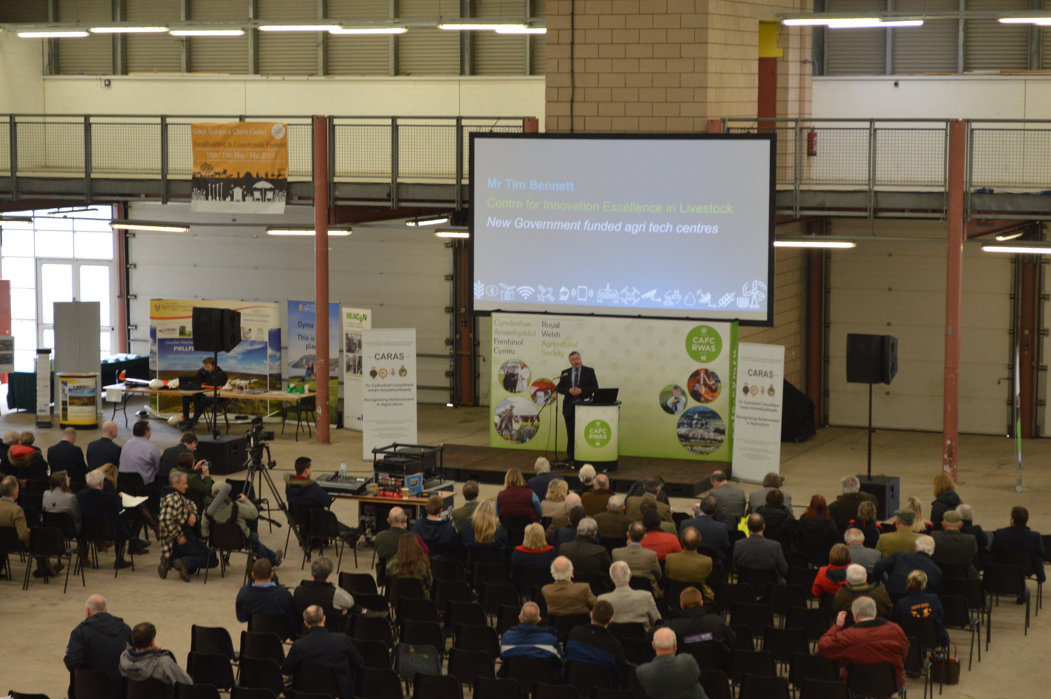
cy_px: 350
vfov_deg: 16.5
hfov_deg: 24.6
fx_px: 2406
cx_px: 526
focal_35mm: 82
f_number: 5.6
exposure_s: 1/60
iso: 1000
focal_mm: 55
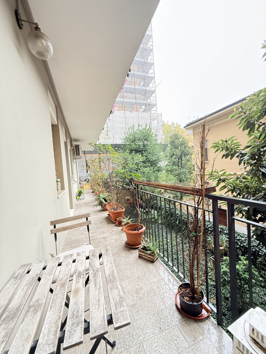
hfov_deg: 85.7
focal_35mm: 14
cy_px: 177
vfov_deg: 102.1
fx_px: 143
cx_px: 133
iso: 400
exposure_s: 1/60
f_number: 2.2
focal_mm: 2.22
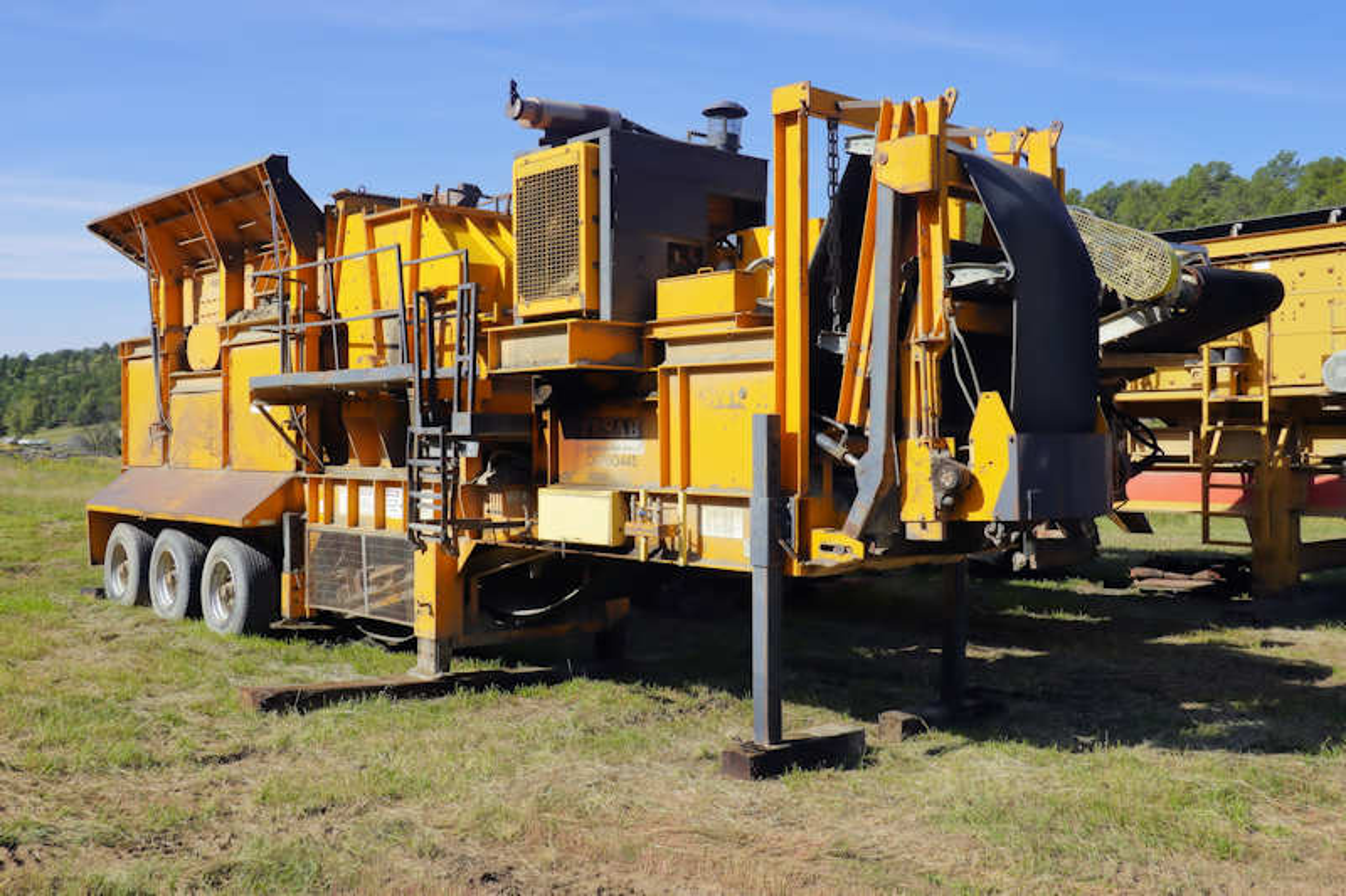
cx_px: 673
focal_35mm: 36
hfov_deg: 53.1
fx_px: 1346
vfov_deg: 36.9
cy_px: 448
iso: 100
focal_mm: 13.29
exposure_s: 1/400
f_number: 5.6
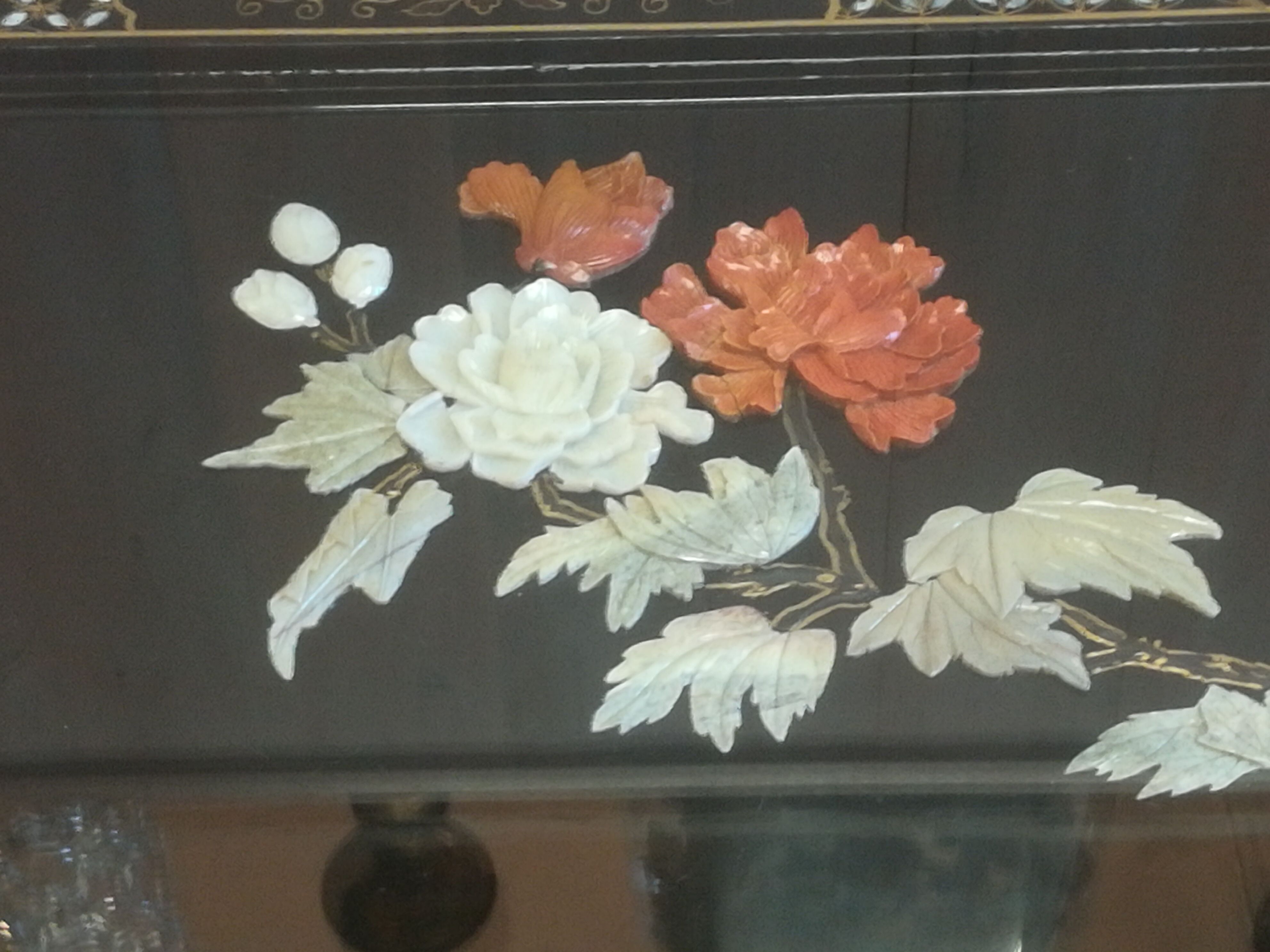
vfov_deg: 16.6
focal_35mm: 89
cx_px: 635
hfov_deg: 22.0
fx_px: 3265
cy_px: 476
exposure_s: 1/20
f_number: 2.2
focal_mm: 3.83
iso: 640
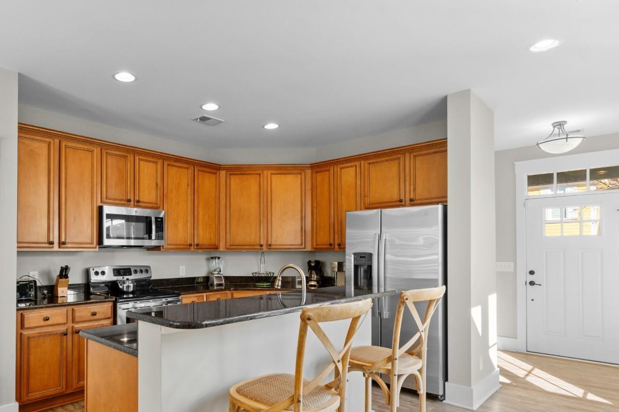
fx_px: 378
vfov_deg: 56.7
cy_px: 248
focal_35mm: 22
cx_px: 213
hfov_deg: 76.4
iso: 100
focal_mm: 11
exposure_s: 1/25
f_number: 4.8
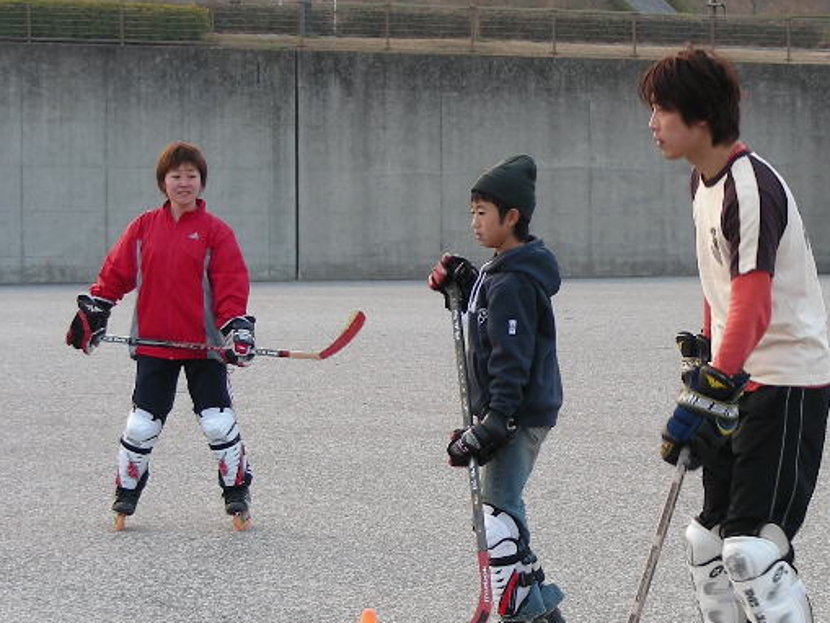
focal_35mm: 159
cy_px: 295
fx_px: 3813
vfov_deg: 9.3
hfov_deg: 12.4
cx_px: 675
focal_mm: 13.2
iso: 50
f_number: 3.5
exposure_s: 1/56
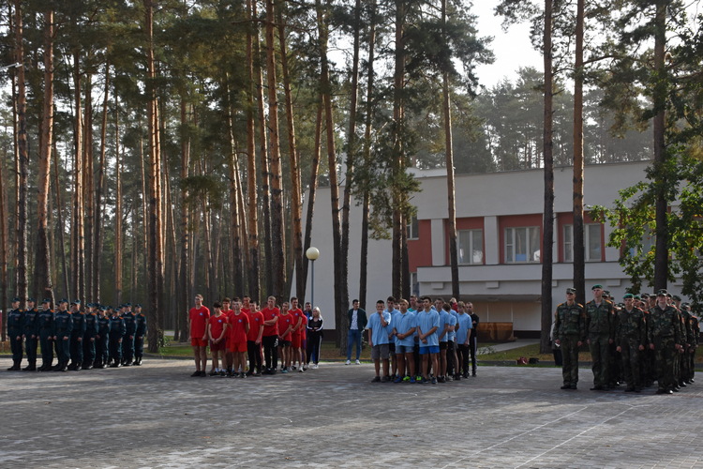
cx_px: 352
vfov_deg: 33.0
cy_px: 234
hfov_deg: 47.9
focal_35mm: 40
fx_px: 791
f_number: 8
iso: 560
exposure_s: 1/500
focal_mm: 27
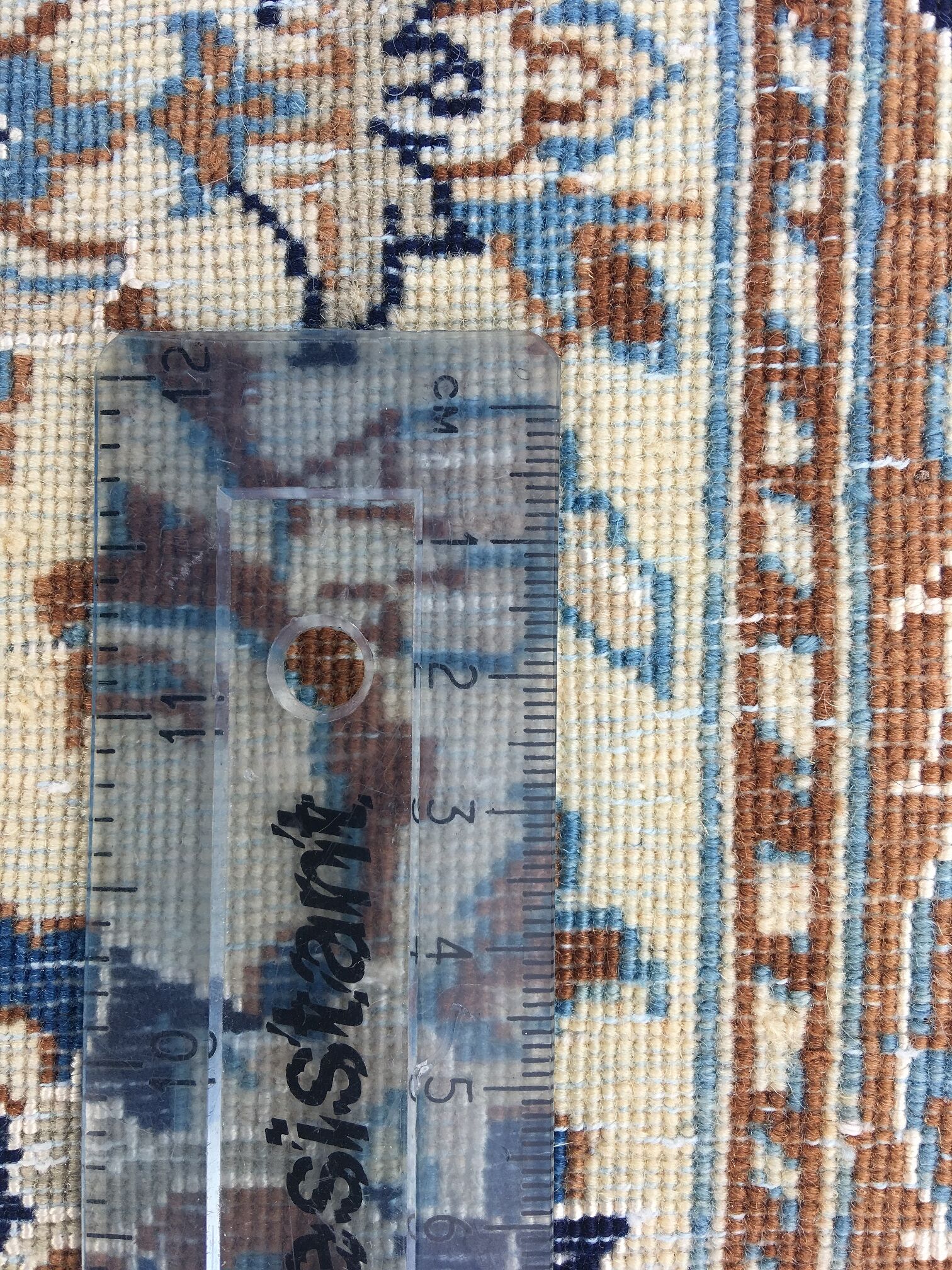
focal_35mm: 29
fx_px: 1063
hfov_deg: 48.2
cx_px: 476
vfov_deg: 61.7
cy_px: 635
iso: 25
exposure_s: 1/368
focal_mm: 4.15
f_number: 2.2
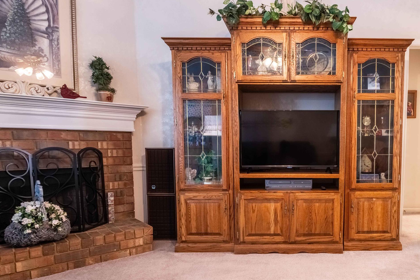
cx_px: 297
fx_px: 303
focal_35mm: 26
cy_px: 169
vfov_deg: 49.2
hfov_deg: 66.5
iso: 400
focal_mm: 16
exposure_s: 1/20
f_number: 11
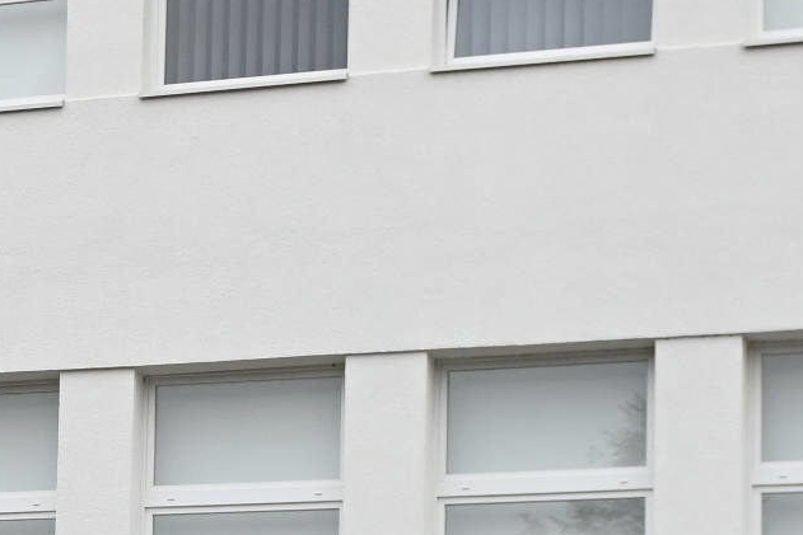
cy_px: 714
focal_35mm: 157
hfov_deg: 12.2
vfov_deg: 8.6
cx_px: -543
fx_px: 3503
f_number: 4
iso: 250
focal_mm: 24
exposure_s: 1/800
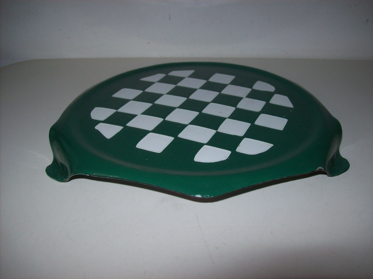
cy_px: 140
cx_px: 186
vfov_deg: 39.6
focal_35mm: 36
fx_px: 388
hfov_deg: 51.4
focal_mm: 6
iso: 80
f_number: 2.7
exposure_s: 1/64
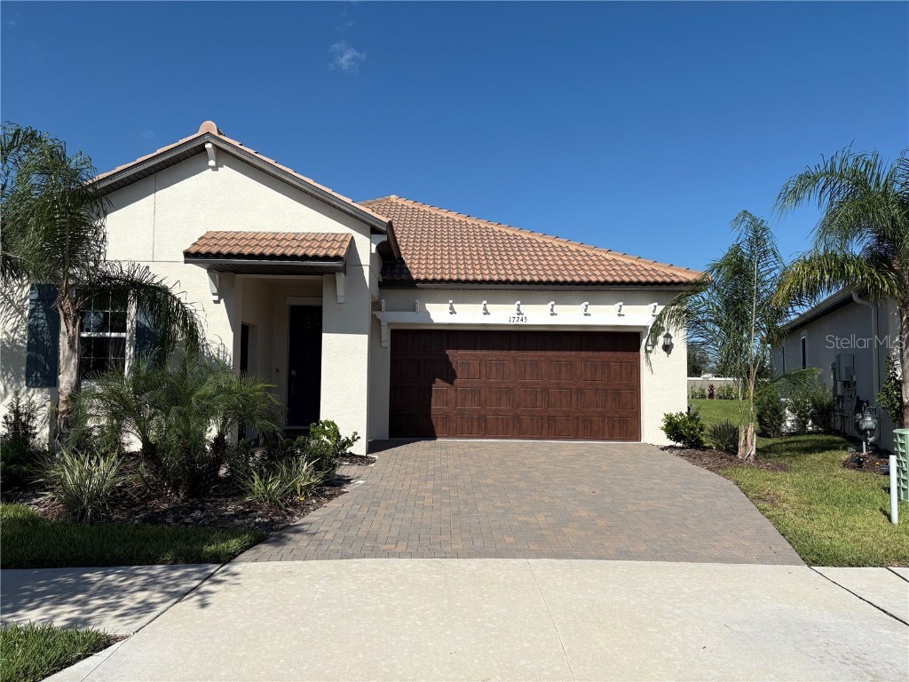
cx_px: 454
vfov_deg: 53.1
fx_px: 683
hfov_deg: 67.3
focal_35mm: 26
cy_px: 341
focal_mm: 5.96
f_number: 1.6
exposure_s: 1/6329
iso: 50
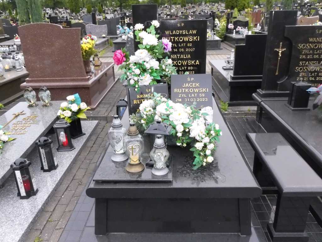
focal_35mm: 28
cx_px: 161
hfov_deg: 63.4
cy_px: 121
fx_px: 260
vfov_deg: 49.7
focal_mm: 4.9
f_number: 3.3
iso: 800
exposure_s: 1/60
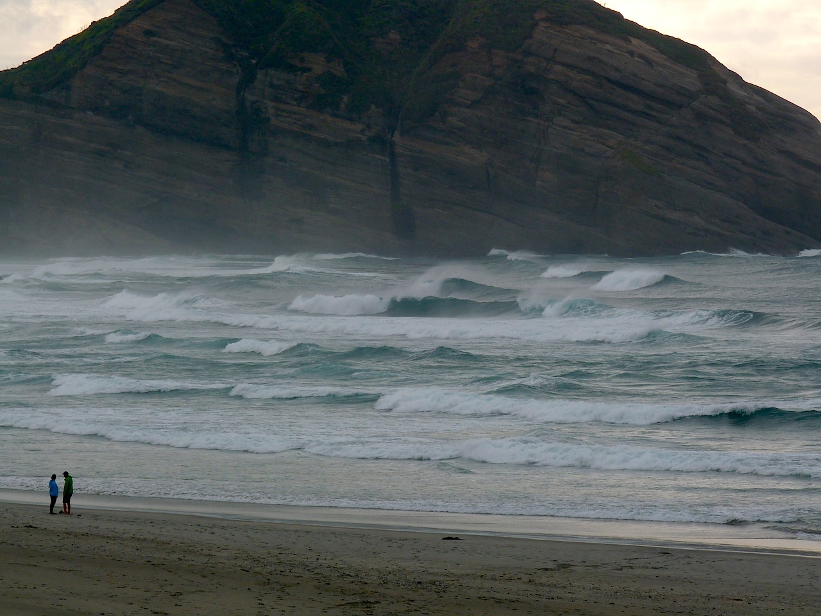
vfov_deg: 7.4
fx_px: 4767
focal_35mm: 201
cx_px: 410
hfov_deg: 9.8
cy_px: 308
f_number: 5.6
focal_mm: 35.6
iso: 100
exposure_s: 1/320
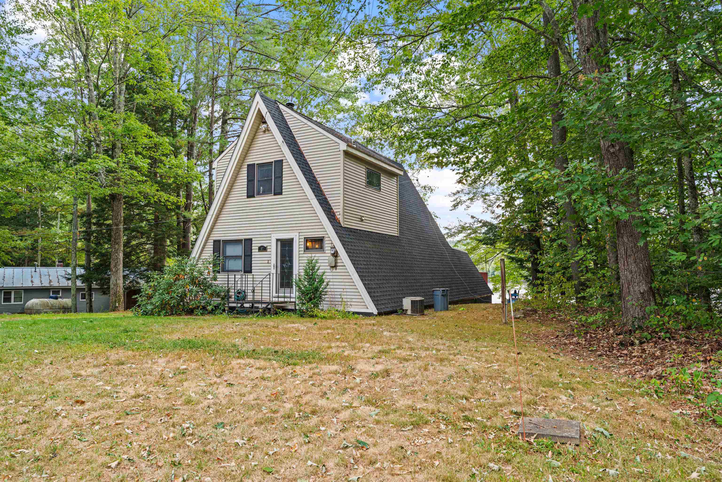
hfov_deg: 73.7
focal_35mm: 24
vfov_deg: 53.1
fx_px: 481
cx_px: 361
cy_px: 241
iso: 400
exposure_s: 1/8
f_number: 5.6
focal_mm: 24
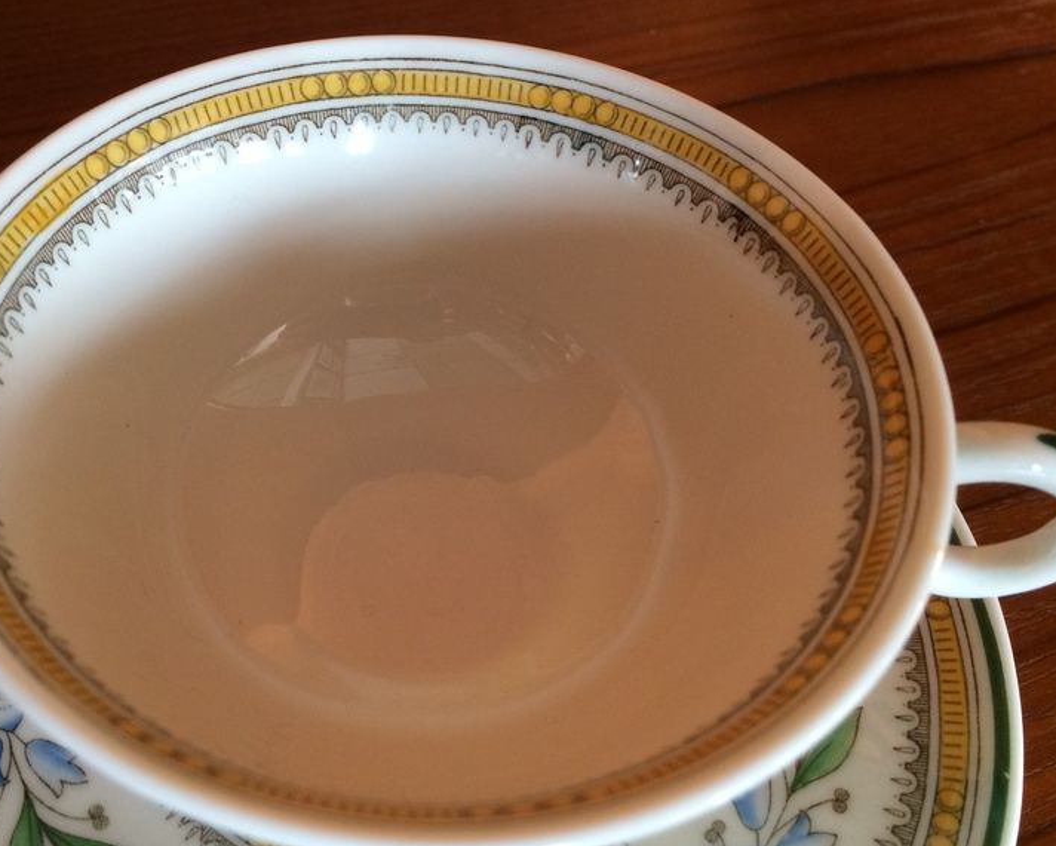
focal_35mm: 37
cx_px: 455
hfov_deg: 48.9
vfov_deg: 40.1
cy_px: 399
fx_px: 1157
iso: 160
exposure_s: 1/30
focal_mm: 4.12
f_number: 2.2
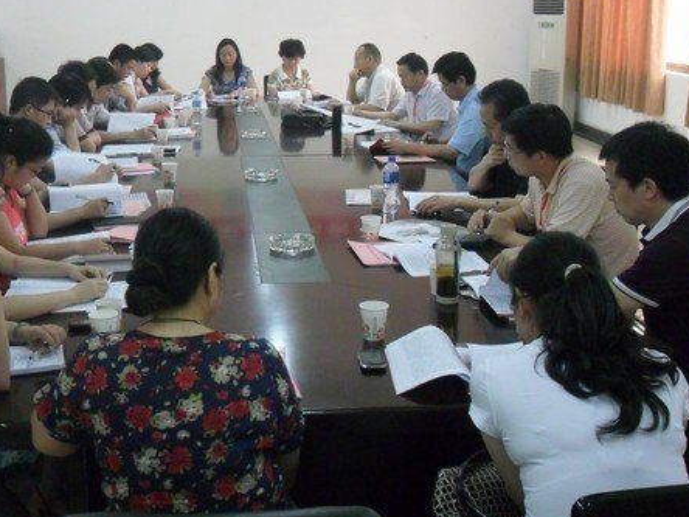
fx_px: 995
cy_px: 182
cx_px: 282
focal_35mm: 50
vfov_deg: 29.0
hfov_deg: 38.1
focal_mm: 6.6
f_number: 4
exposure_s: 1/30
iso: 400
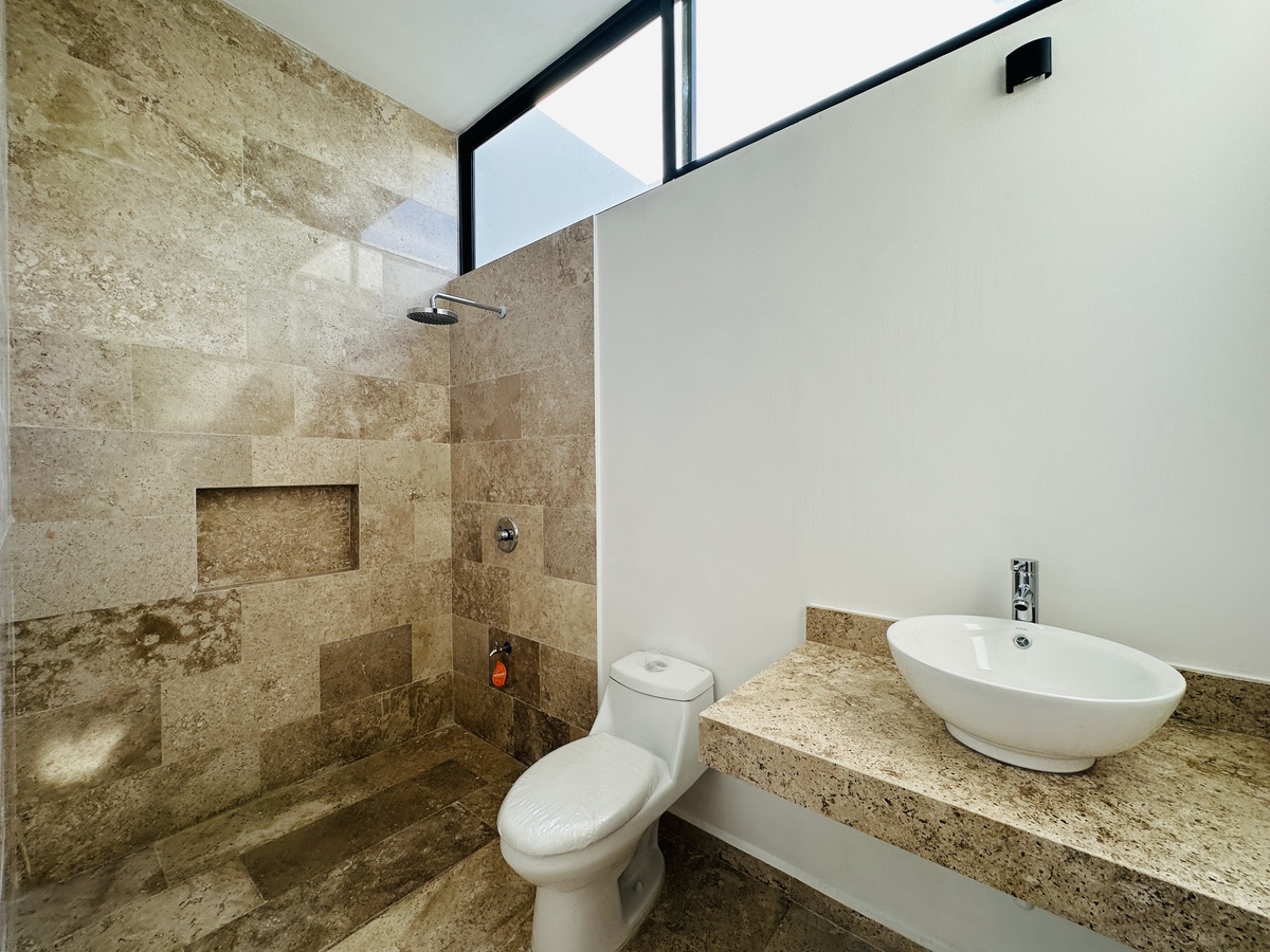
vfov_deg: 85.7
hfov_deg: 102.1
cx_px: 635
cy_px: 476
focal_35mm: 14
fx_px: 514
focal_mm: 2.22
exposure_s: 1/114
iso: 40
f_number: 2.2
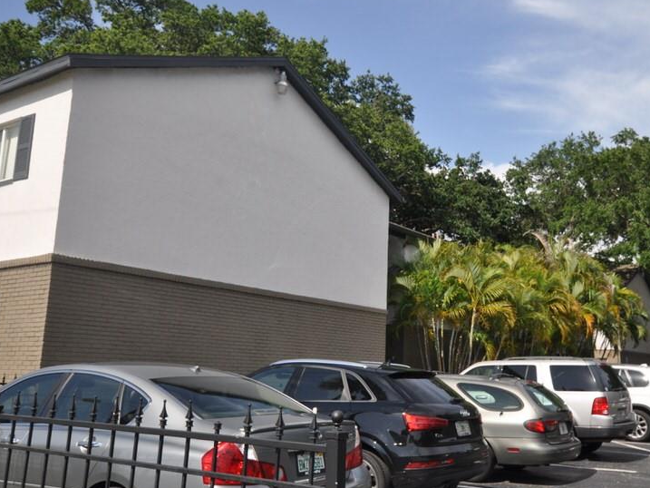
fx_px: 688
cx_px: 400
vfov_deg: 39.0
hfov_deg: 50.1
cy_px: 238
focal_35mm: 37
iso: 200
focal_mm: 19
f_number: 9
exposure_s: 1/320
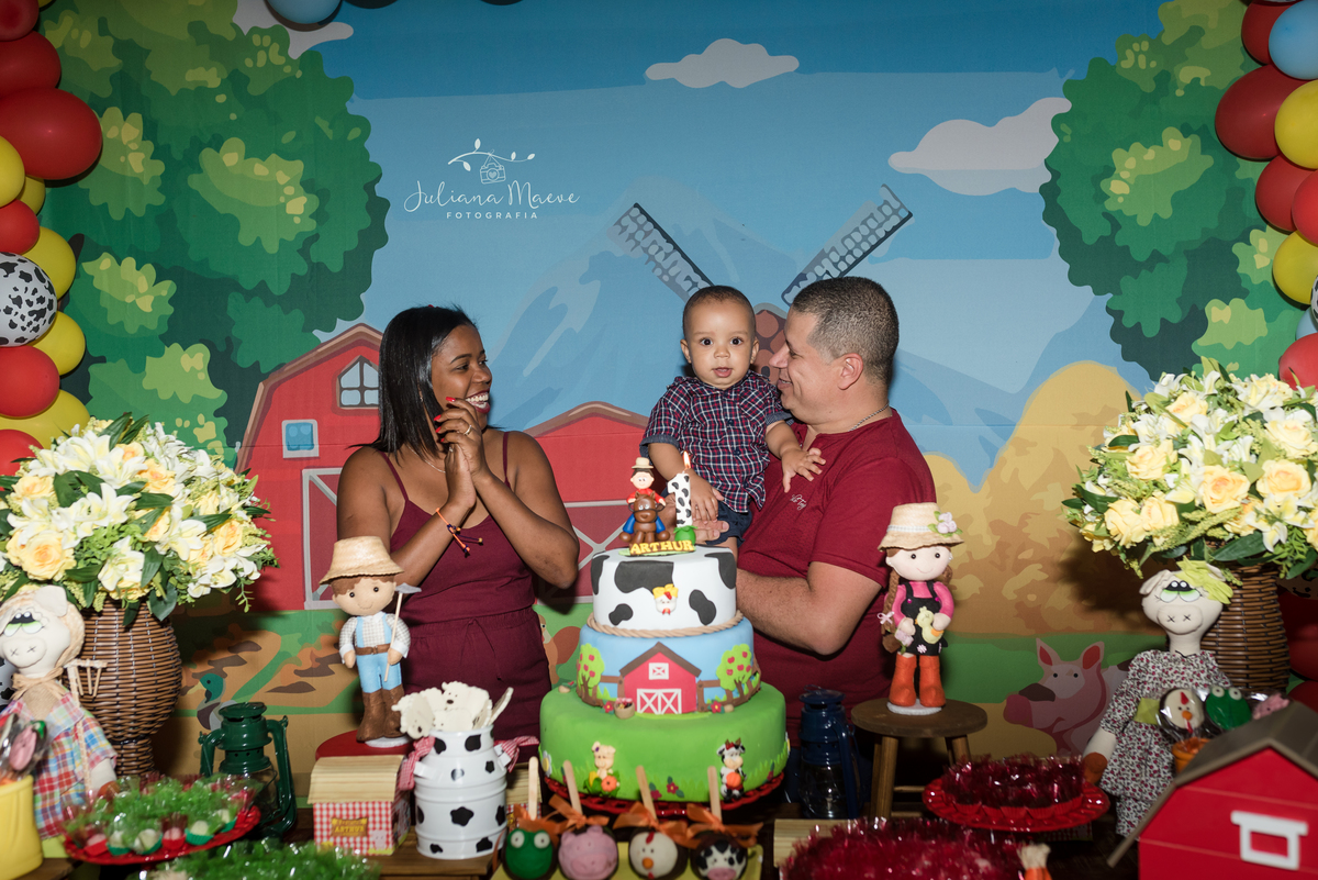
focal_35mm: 35
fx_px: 1282
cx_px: 659
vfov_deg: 37.9
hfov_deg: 54.4
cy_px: 440
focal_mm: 35
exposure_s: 1/200
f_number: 4
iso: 640
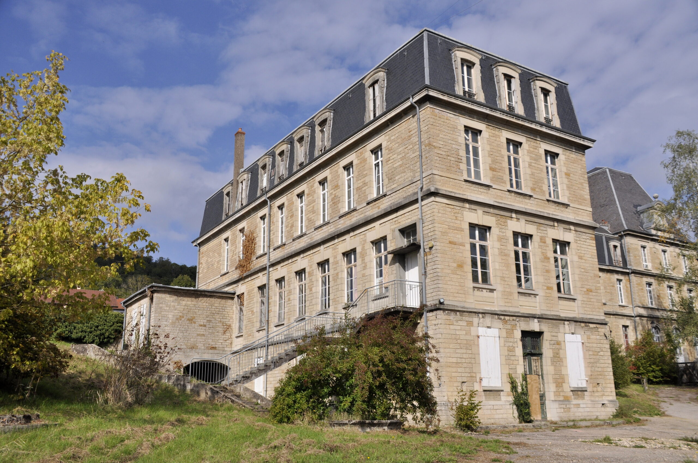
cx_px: 349
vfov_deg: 36.8
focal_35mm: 36
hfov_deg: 53.2
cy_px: 232
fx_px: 697
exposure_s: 1/3200
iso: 400
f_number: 8
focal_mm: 24
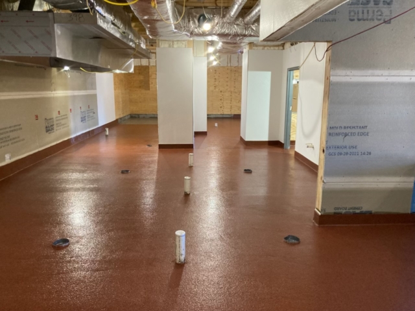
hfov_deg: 63.4
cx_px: 208
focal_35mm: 28
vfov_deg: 49.7
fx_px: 336
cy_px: 156
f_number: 1.8
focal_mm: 3.99
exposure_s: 1/60
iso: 320
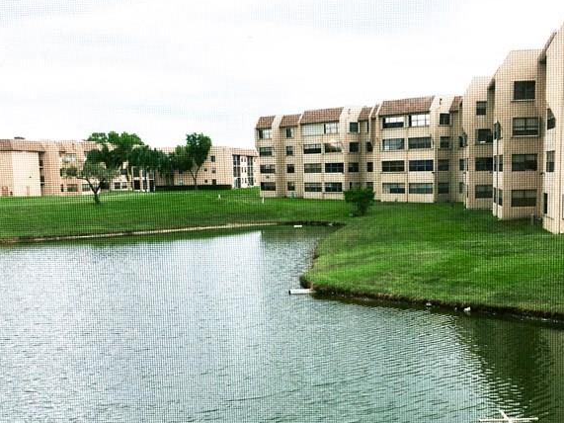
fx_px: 847
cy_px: 296
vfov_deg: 27.8
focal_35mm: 52
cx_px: 329
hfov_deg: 36.7
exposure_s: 1/281
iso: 25
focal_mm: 4.15
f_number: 2.2
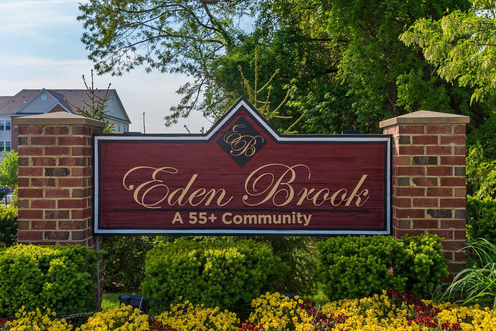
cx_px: 249
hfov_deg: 51.9
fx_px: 510
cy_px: 174
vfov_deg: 35.9
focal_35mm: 37
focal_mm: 35
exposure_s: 1/800
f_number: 5.6
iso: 250
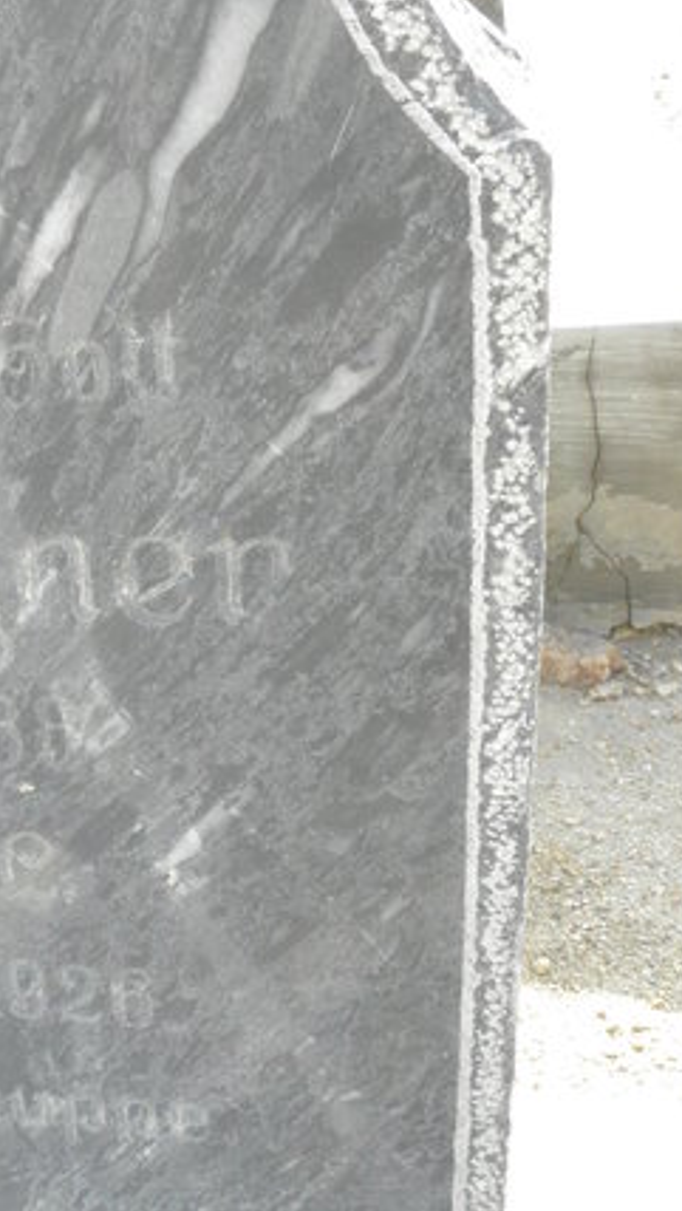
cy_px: 603
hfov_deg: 21.3
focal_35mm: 53
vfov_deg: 39.2
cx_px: -108
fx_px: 1703
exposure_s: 1/160
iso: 200
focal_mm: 4.6
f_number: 5.6
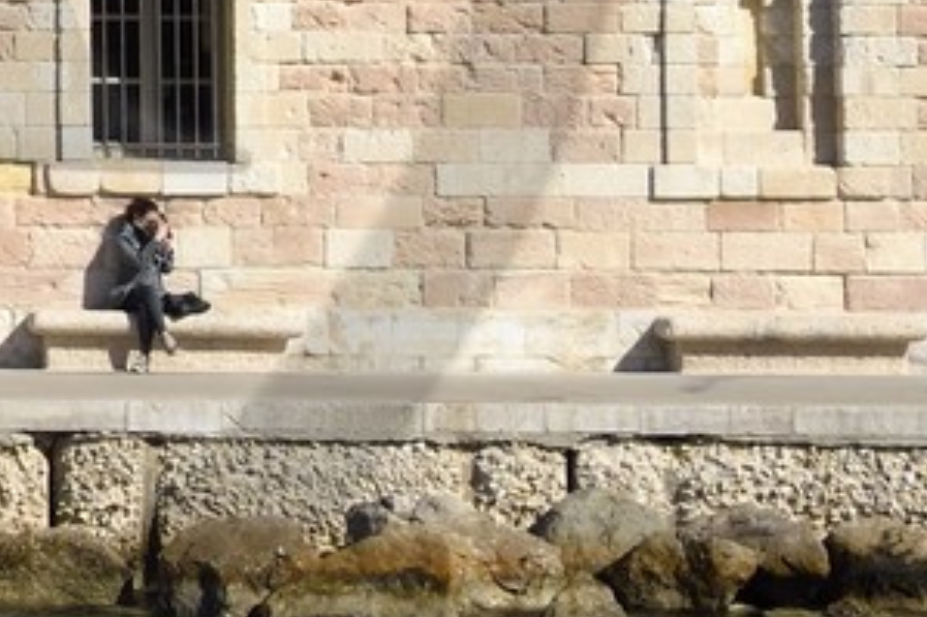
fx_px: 5507
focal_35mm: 214
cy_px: -332
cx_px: -645
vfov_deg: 6.3
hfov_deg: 9.3
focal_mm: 40
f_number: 14
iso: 200
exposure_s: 1/400
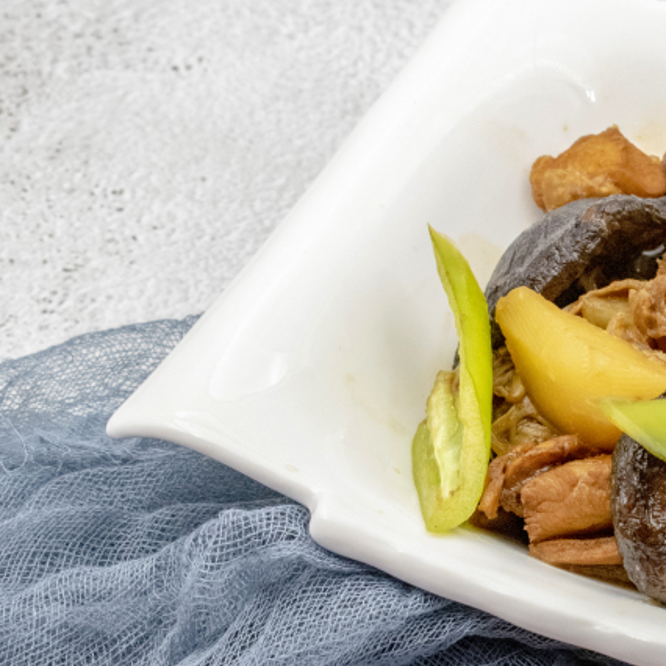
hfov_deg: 11.7
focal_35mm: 147
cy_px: 363
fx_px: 3200
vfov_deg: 11.9
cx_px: 782
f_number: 11
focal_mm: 48
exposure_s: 1/125
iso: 1600
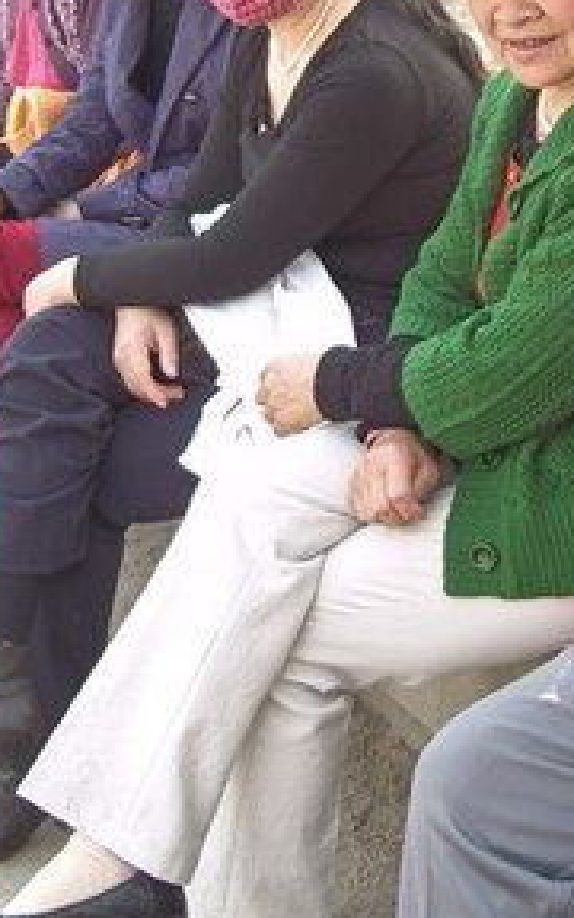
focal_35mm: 75
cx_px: 357
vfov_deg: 27.1
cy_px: 220
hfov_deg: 17.4
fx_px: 1877
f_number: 2.8
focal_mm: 7.3
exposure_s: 1/125
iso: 100
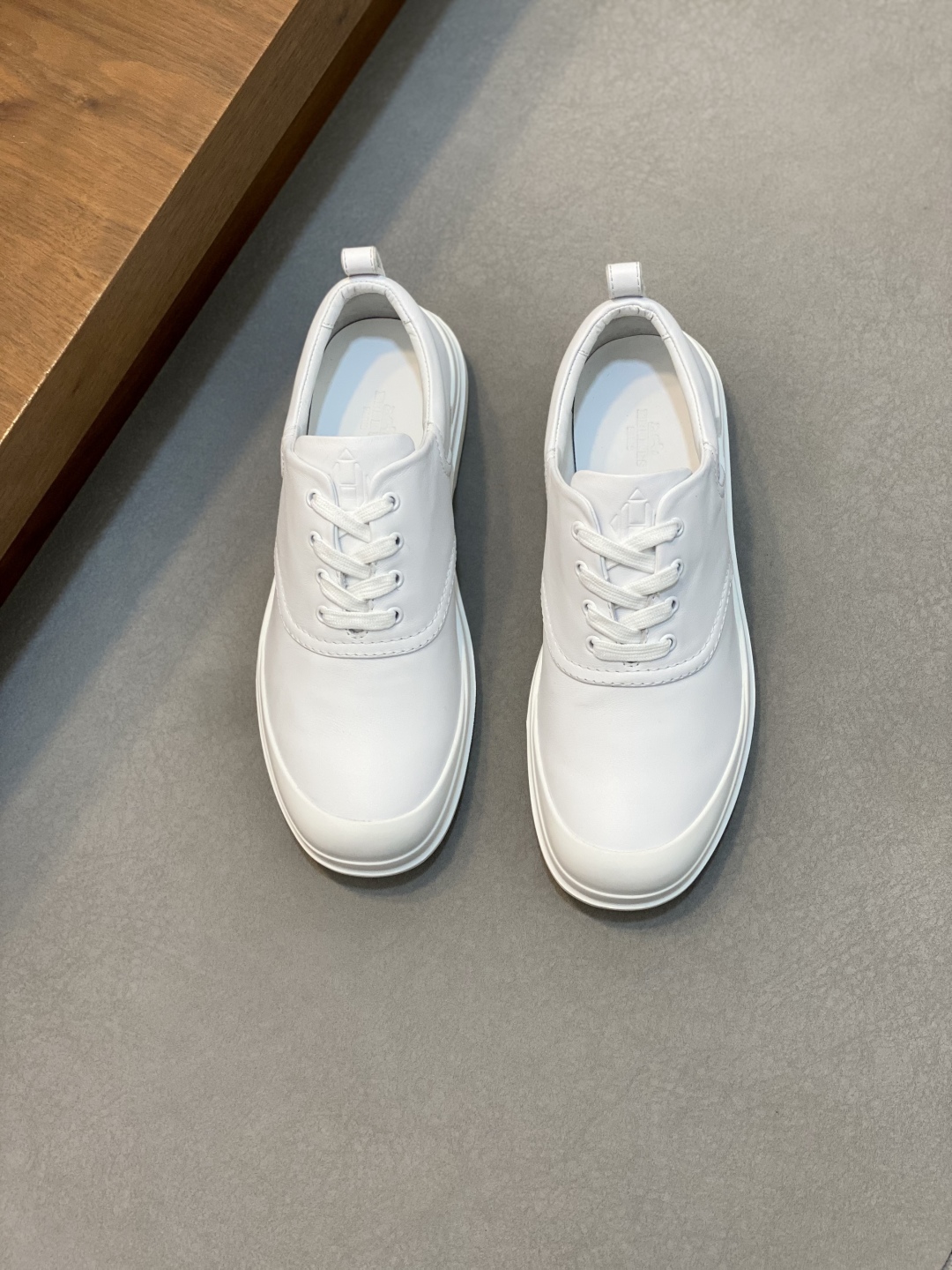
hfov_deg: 28.0
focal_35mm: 52
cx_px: 476
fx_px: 1907
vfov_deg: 36.8
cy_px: 635
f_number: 2
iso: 64
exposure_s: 1/100
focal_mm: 6
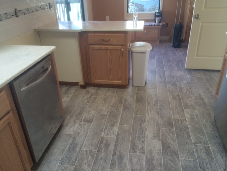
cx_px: 114
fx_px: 190
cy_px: 86
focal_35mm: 29
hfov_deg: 61.7
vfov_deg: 48.2
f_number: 2.2
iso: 40
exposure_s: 1/40
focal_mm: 4.15
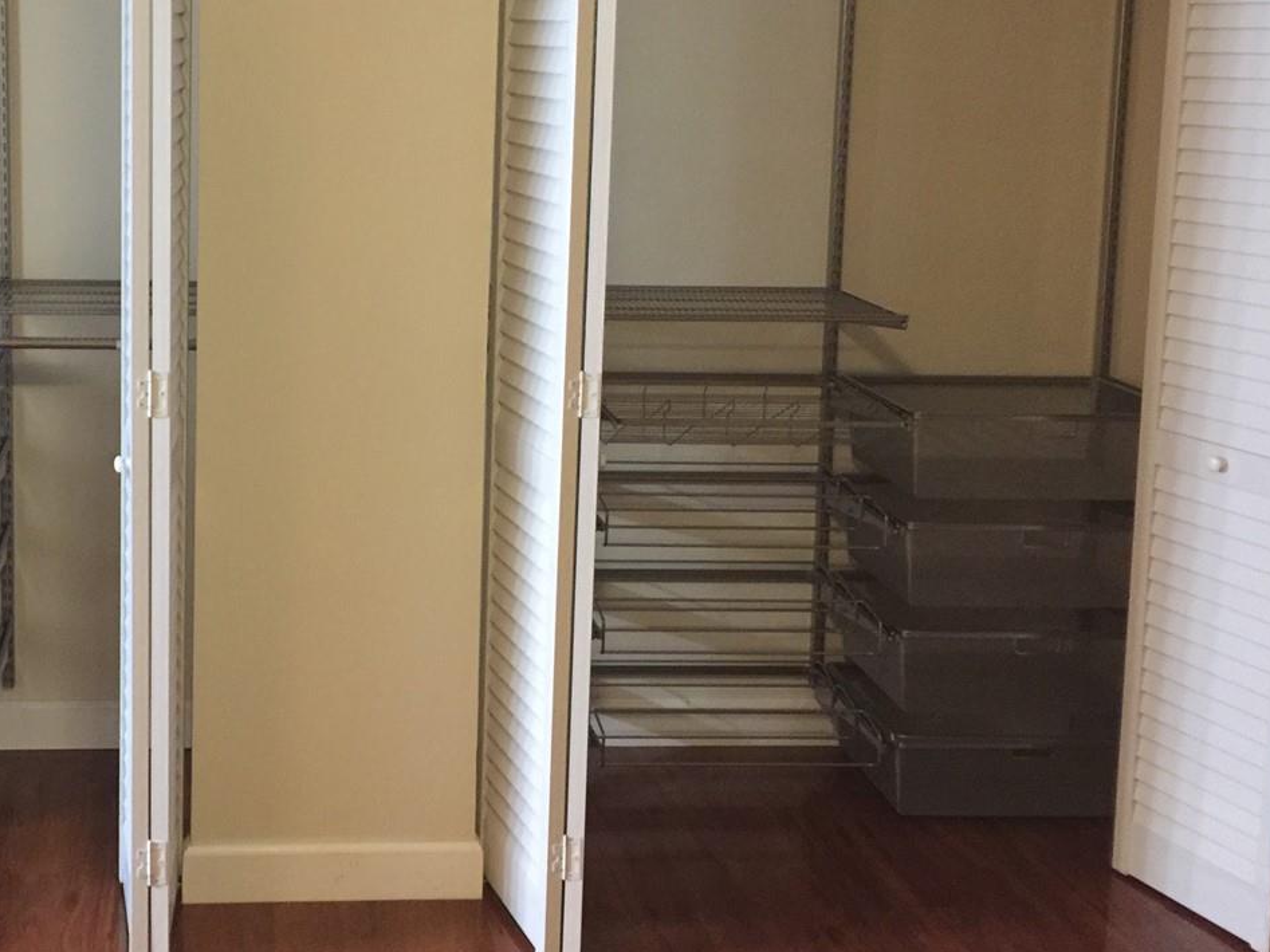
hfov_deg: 37.9
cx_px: 318
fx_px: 1797
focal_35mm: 49
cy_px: 279
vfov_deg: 29.4
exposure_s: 1/4
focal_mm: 4.15
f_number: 2.2
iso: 100
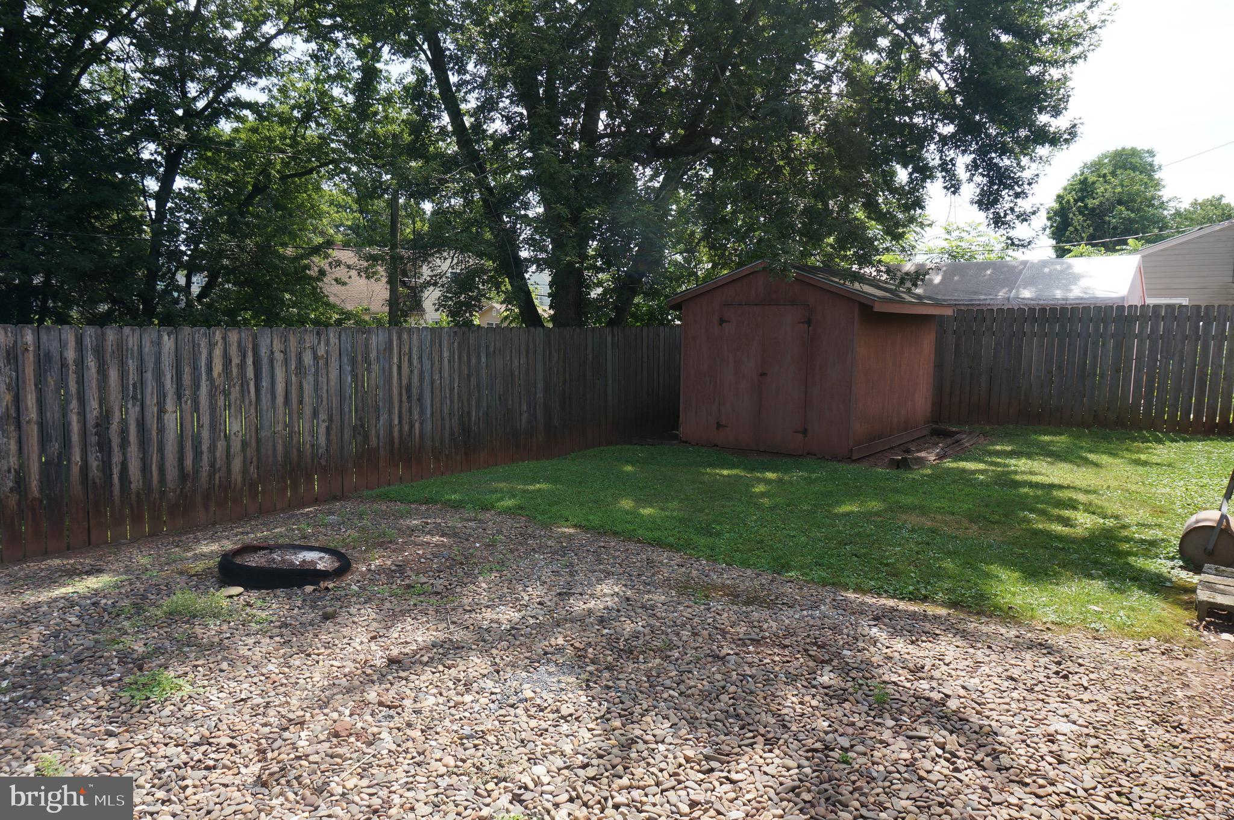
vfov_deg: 53.0
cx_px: 617
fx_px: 822
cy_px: 410
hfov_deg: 73.8
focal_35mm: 24
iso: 100
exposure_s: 1/125
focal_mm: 16
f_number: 8
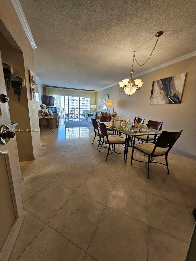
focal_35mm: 13
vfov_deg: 106.2
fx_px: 98
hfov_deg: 89.9
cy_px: 130
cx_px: 98
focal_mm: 1.74
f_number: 2.2
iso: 100
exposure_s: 1/60
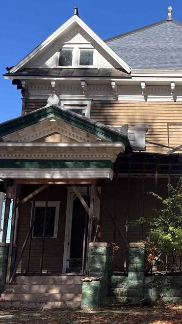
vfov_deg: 37.8
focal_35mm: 55
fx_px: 472
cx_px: 199
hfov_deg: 20.8
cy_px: 171
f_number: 1.5
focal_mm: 5.7
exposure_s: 1/2353
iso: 50
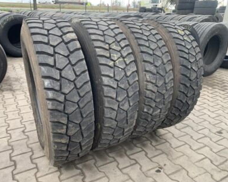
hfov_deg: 62.1
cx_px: 103
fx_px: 189
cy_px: 92
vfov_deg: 51.5
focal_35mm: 28
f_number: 1.8
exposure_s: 1/130
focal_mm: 4.25
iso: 25
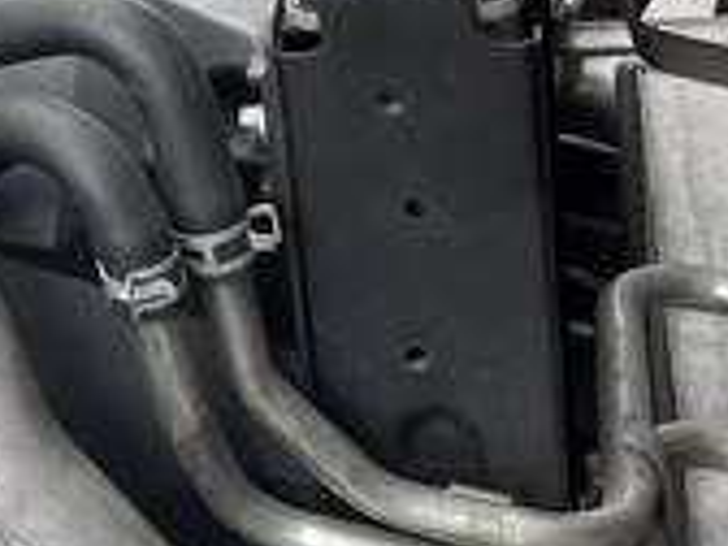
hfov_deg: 17.3
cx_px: -446
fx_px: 2082
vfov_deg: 14.8
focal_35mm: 99
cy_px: 39
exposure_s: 1/121
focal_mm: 4.2
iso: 40
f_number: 1.6
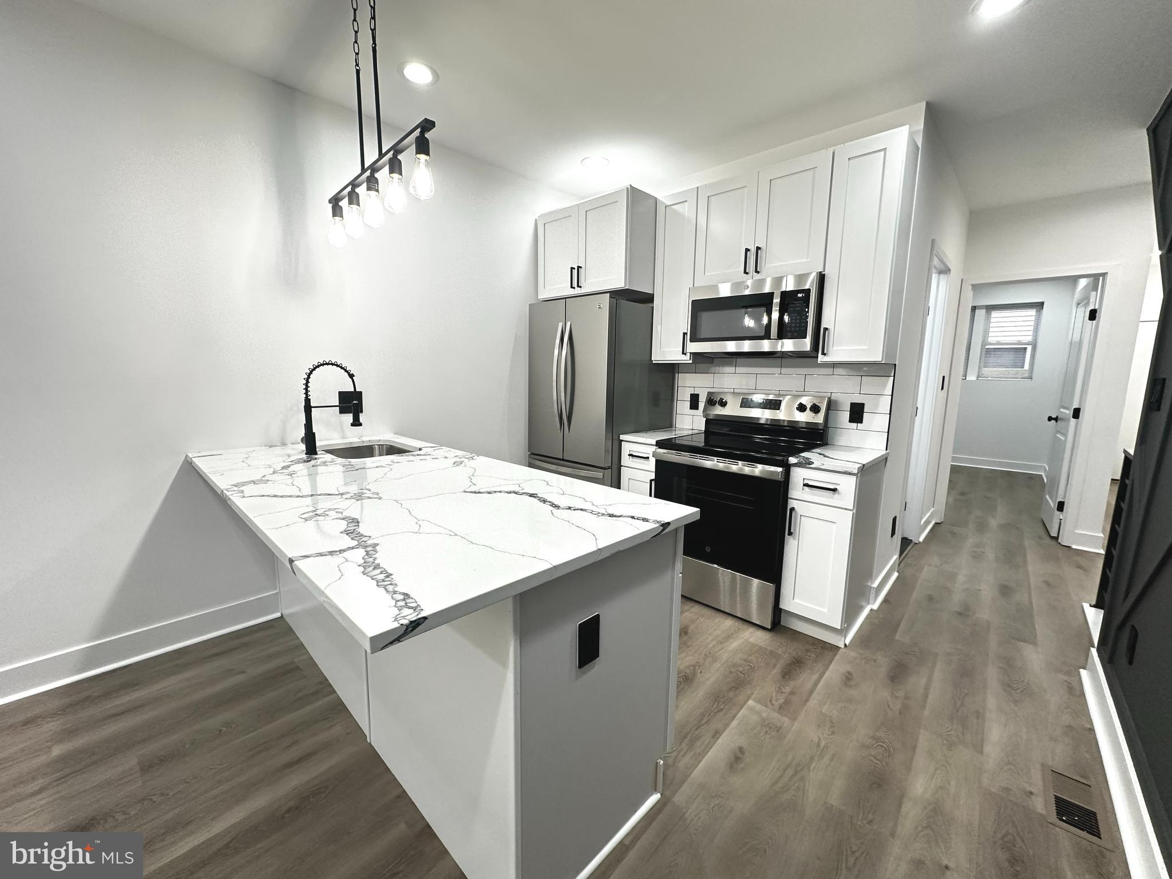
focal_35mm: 14
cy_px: 440
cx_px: 586
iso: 200
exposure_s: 1/120
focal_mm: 2.22
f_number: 2.2
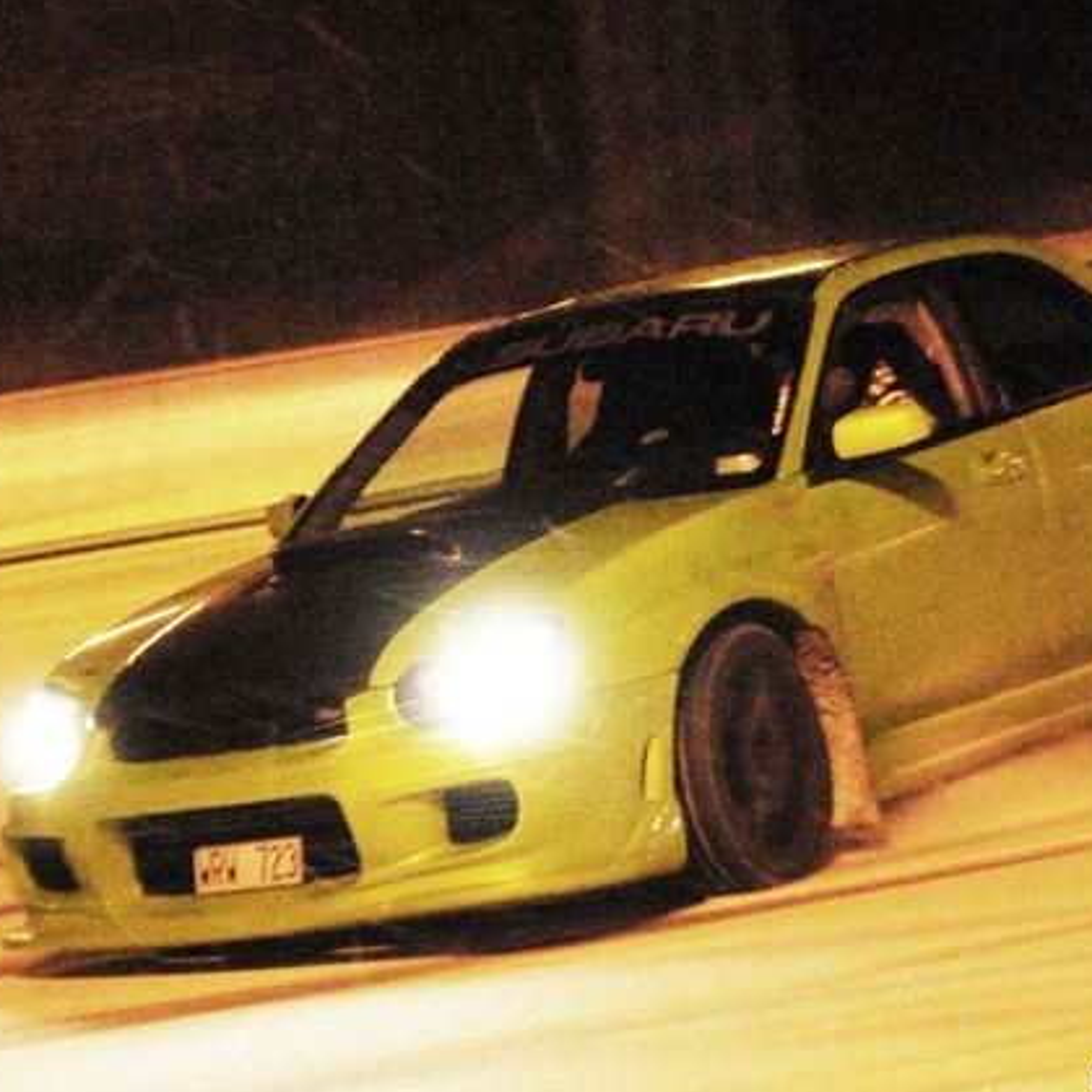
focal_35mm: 70
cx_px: 710
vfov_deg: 24.7
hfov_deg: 24.6
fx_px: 2498
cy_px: 546
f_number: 5.3
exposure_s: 1/20
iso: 1600
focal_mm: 36
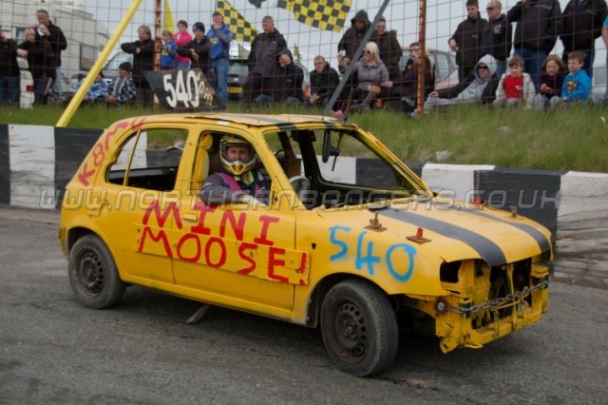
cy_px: 202
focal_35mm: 51
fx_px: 861
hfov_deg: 38.9
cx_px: 304
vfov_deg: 26.5
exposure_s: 1/1000
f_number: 4.5
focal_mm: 34
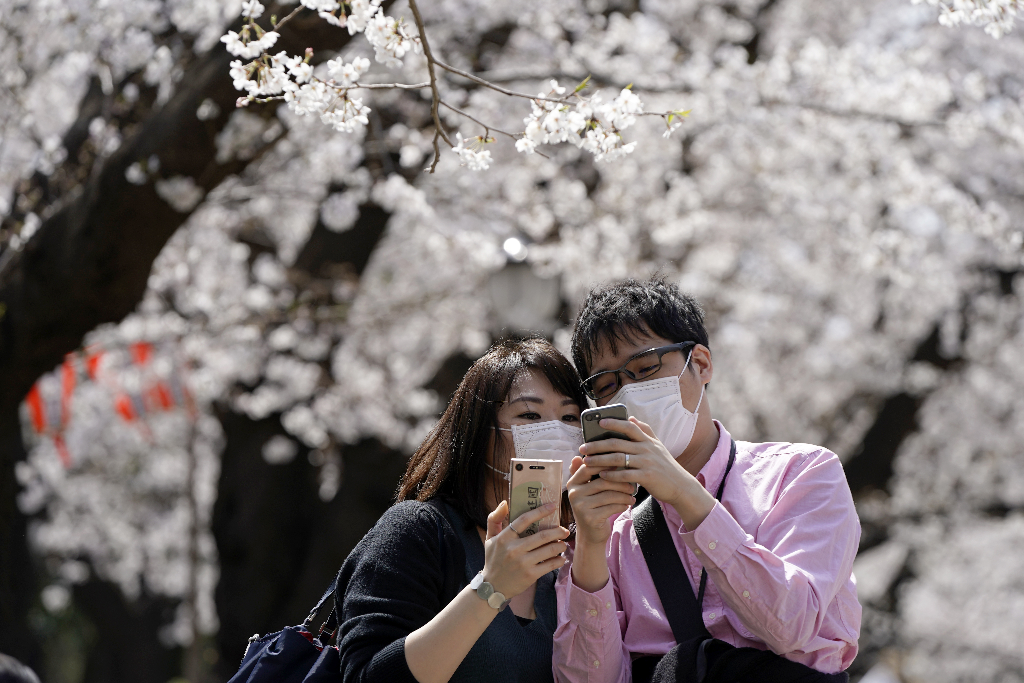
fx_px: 5063
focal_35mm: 178
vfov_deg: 7.7
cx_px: 512
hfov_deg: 11.5
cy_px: 342
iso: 100
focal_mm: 178
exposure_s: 1/500
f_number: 5
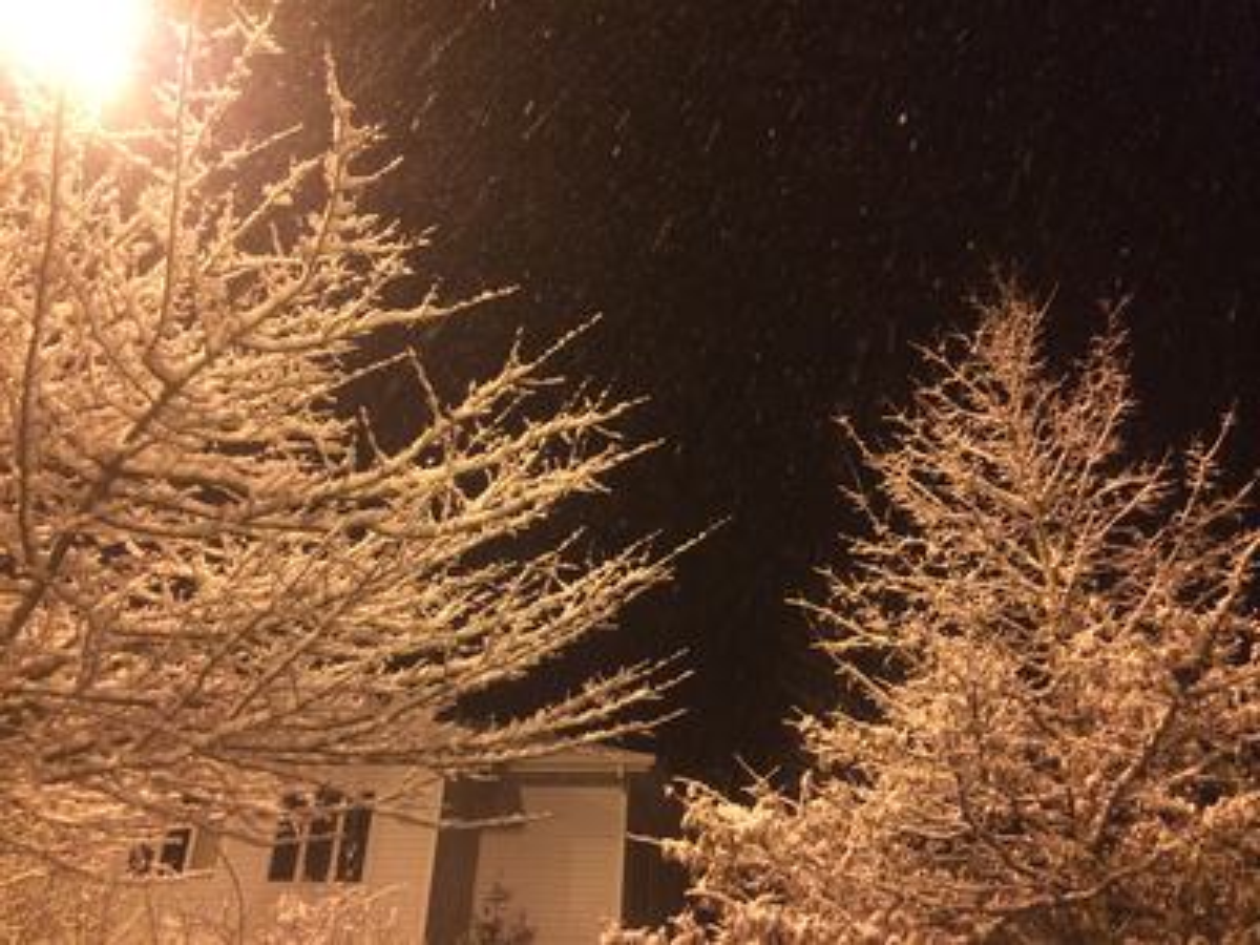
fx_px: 1092
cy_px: 472
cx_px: 630
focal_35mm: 30
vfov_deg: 46.8
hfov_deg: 60.0
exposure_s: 1/15
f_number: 2.2
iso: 320
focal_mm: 4.12
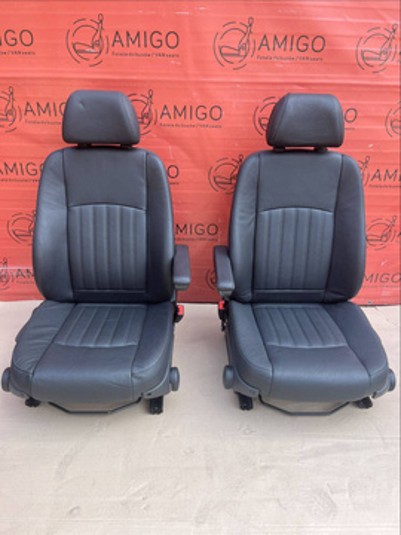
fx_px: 402
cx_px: 200
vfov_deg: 67.3
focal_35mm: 26
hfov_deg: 53.1
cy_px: 268
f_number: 1.6
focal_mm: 5.1
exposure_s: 1/122
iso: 80
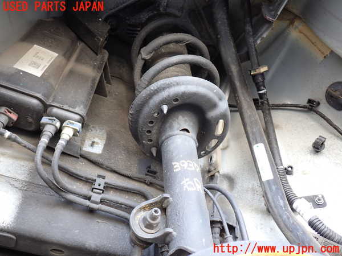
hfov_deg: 56.8
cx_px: 171
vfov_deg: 44.2
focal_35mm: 32
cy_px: 128
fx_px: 316
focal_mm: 5.79
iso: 160
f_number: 2.4
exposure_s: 1/60
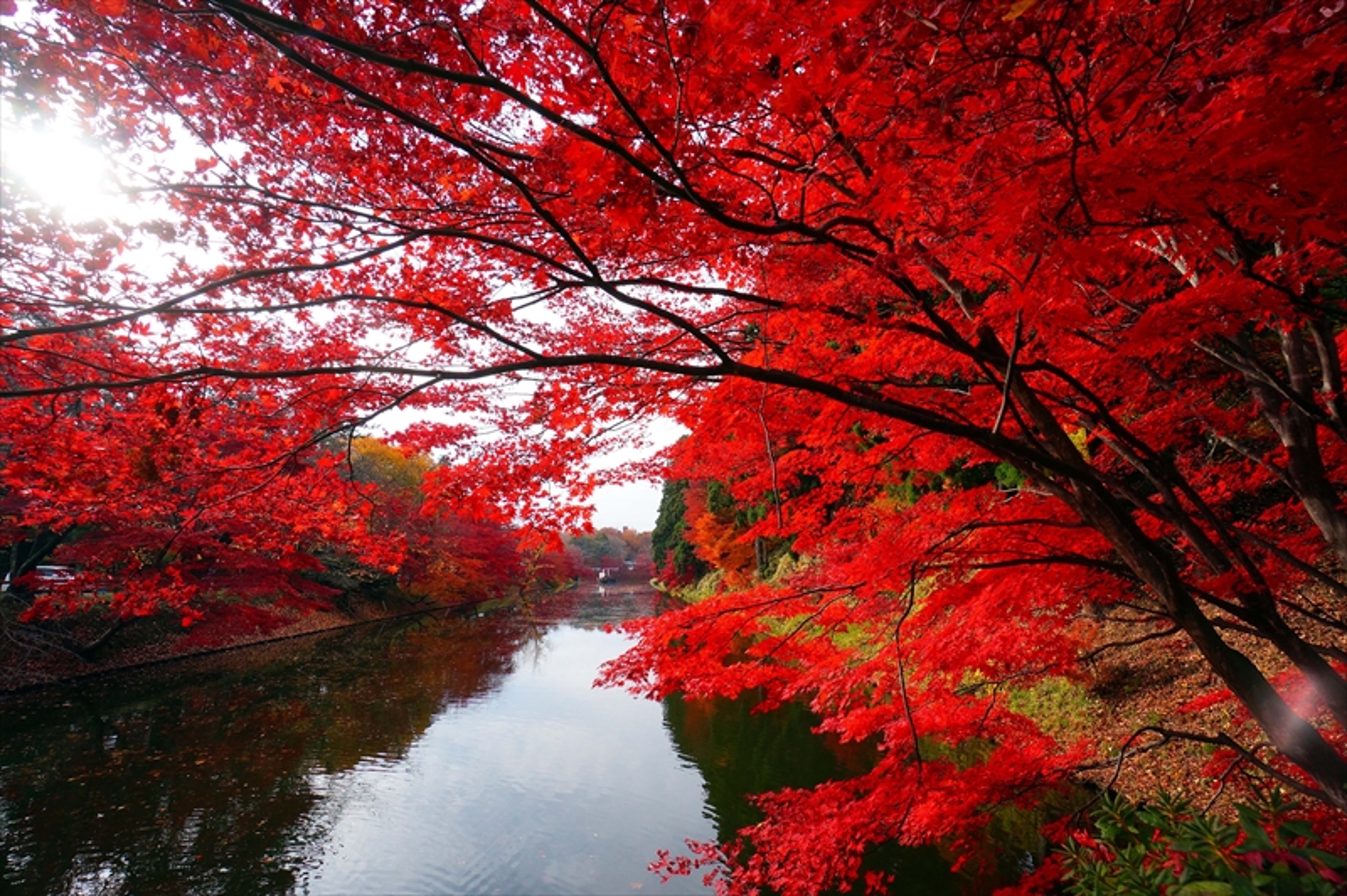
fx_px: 561
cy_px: 448
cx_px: 674
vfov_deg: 77.2
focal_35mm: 15
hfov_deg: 100.4
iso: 400
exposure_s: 1/400
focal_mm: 10
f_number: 8
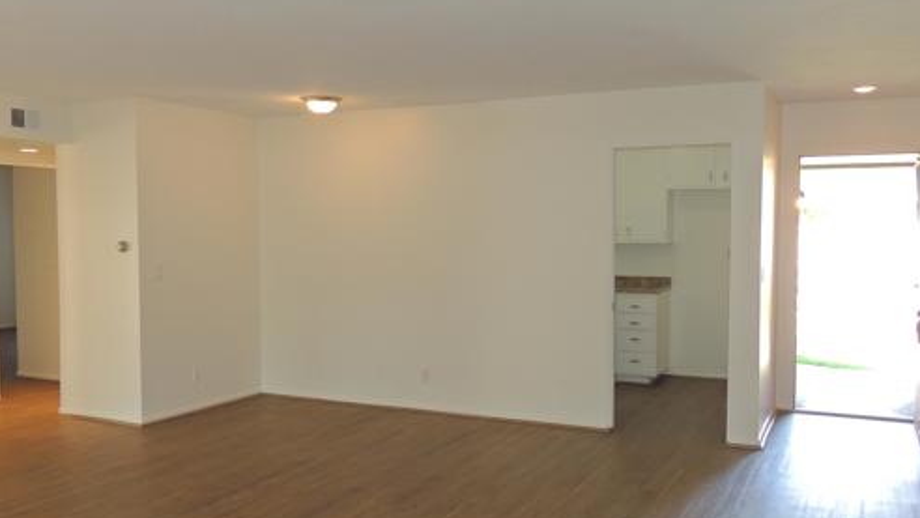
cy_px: 275
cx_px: 417
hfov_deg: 57.9
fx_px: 830
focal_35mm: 34
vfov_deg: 34.7
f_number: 3
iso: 160
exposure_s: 1/40
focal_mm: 4.3
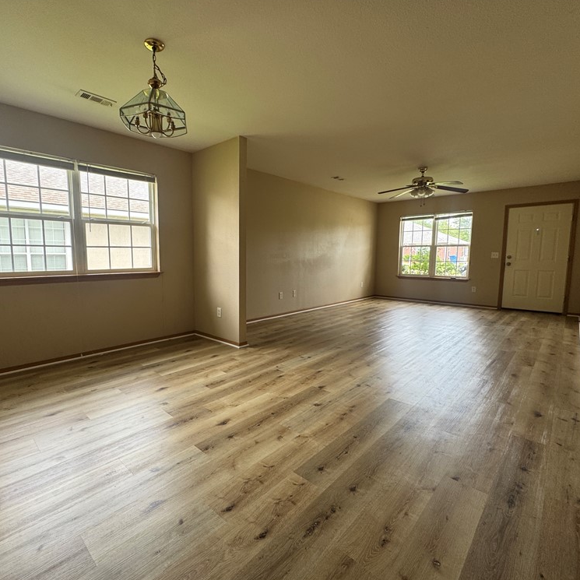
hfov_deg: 83.4
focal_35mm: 17
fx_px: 322
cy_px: 288
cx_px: 248
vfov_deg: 84.0
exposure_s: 1/99
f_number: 2.2
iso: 80
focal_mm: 2.22
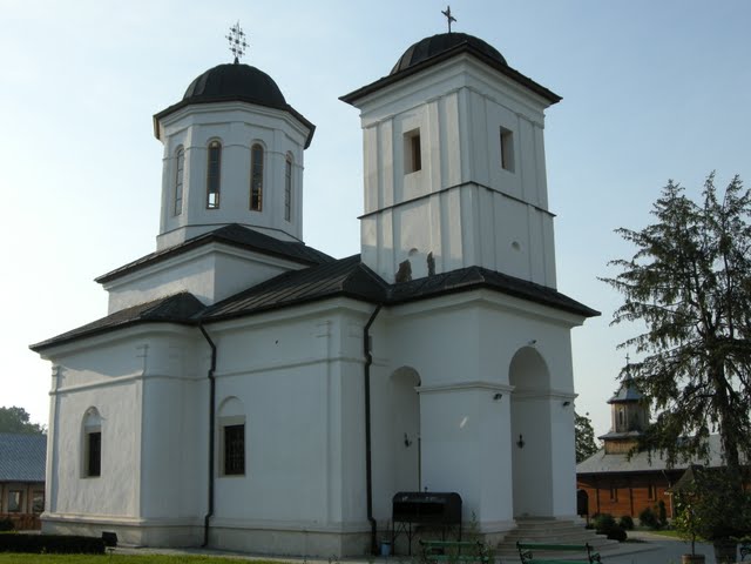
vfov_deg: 36.0
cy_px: 282
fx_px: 868
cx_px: 376
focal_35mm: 40
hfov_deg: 46.8
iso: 64
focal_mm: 8.5
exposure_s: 1/250
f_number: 5.7
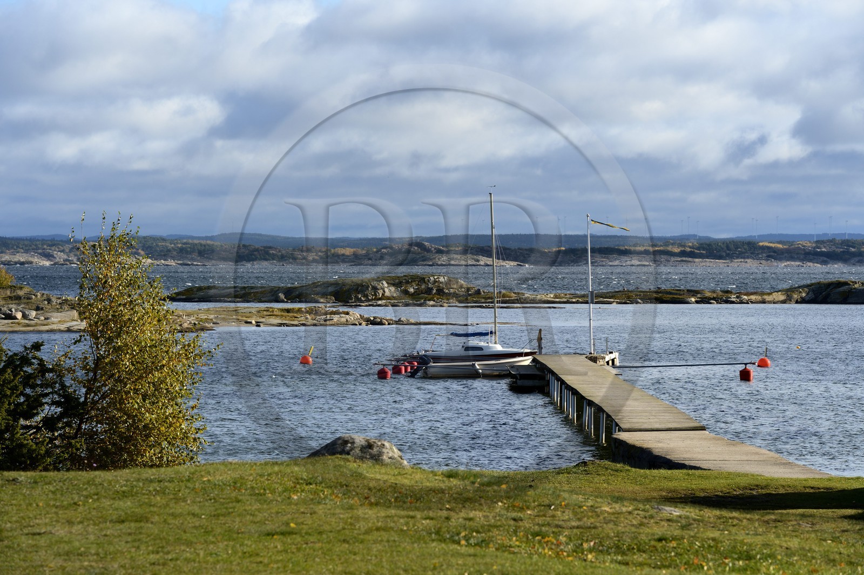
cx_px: 432
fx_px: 3717
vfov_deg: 8.8
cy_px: 288
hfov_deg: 13.3
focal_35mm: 155
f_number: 13
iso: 200
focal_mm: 155
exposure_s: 1/250
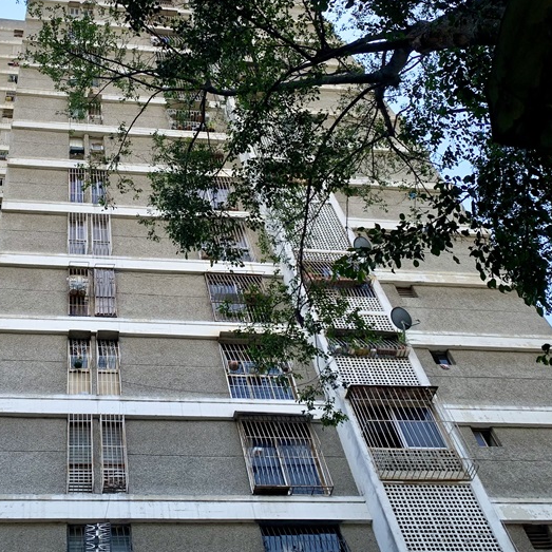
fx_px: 812
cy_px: 187
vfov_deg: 37.2
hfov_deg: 36.9
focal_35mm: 45
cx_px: 159
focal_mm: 4.25
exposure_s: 1/612
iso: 25
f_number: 1.8
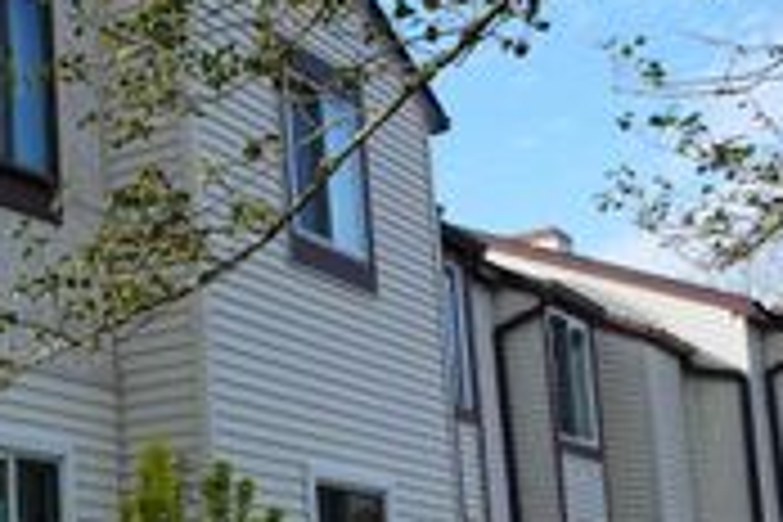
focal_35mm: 73
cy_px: 434
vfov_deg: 18.4
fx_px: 1597
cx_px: -288
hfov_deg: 23.6
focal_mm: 17
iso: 100
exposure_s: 1/125
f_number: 9
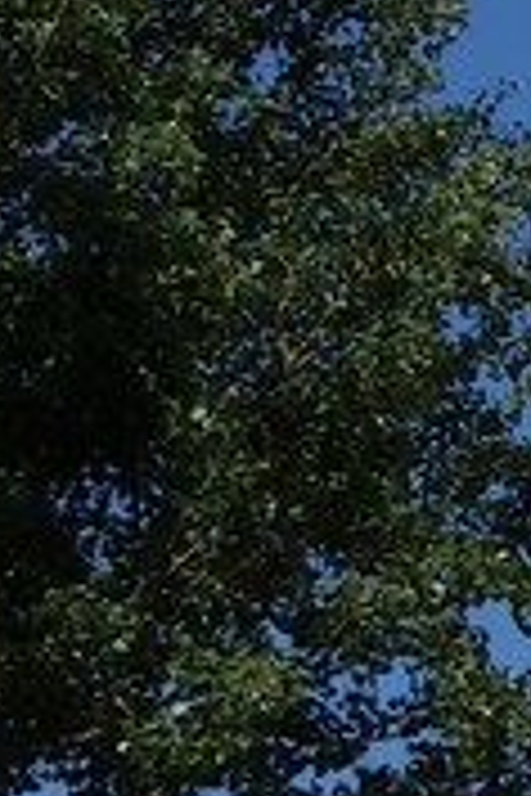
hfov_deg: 5.0
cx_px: 2650
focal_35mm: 221
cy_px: 443
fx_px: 4889
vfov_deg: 9.3
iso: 125
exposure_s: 1/800
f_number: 5.6
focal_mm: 10.4
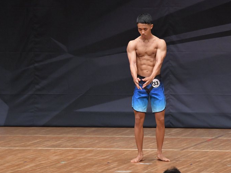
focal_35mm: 310
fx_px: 2069
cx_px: 118
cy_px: 86
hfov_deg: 6.4
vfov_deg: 4.8
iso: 6400
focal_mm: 190
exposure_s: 1/400
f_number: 5.6
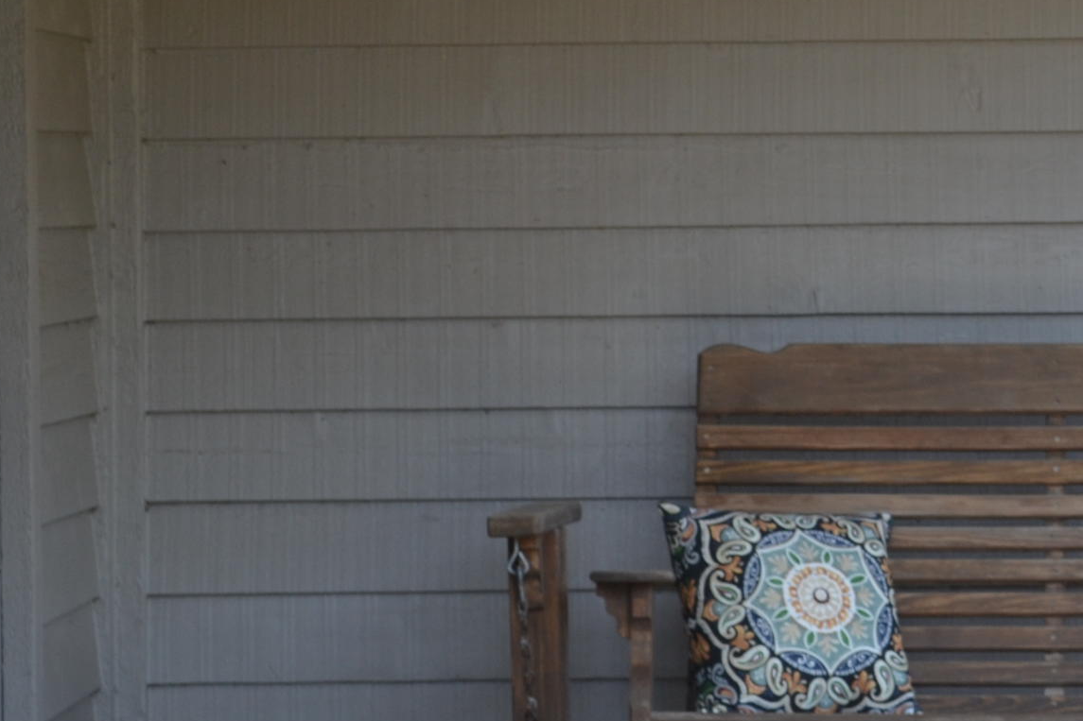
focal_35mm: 173
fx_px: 5203
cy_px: 266
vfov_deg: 7.9
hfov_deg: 11.8
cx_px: 981
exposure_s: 1/125
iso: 140
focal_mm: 44
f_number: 5.6
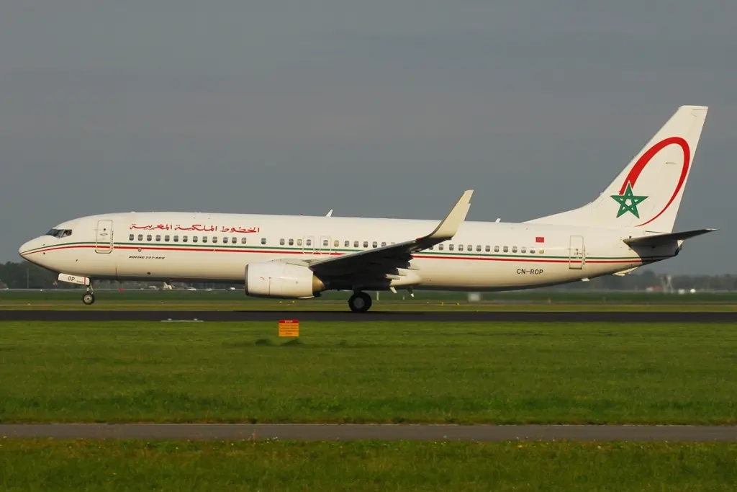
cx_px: 368
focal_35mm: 142
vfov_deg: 9.6
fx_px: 2918
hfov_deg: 14.4
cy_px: 246
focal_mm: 95
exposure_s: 1/800
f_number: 8
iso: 200
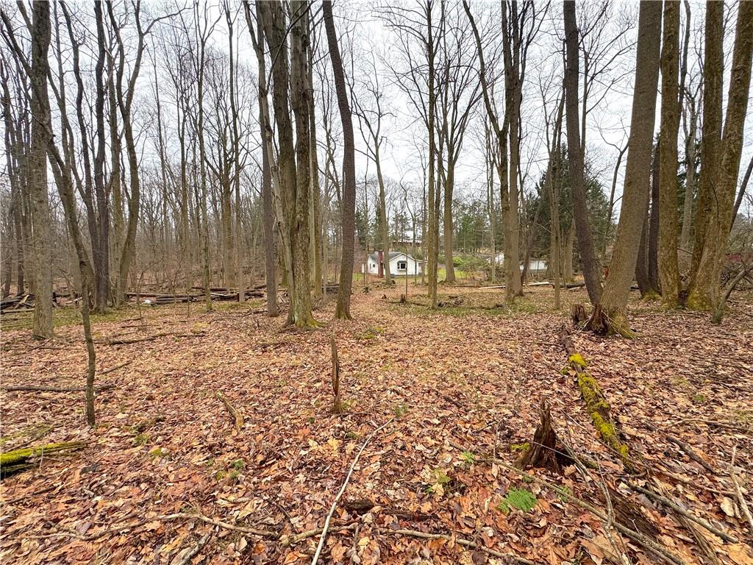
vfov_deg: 85.7
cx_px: 376
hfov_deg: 102.1
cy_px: 282
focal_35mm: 14
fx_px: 305
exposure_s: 1/99
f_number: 2.2
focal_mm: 2.22
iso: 50
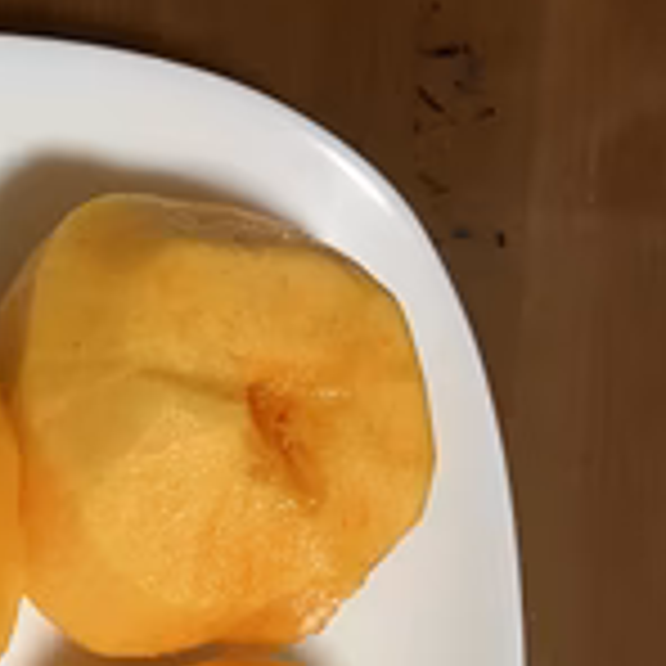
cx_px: 9
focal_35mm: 67
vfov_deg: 24.7
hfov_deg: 24.6
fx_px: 1458
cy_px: 634
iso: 160
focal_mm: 3.99
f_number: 1.8
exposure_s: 1/60
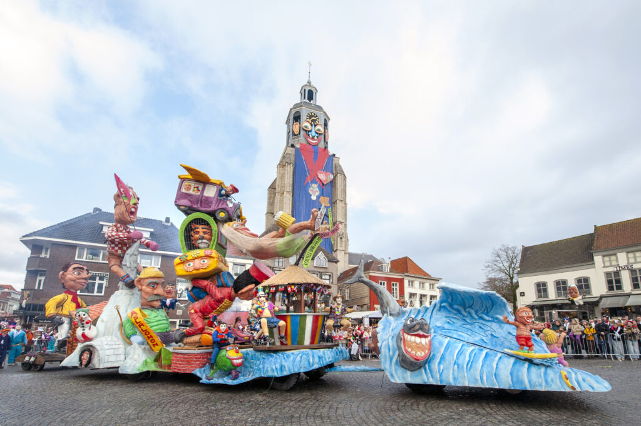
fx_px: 249
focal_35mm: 14
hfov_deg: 104.3
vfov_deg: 81.1
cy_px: 213
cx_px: 320
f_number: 6.3
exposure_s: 1/160
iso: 320
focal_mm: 14
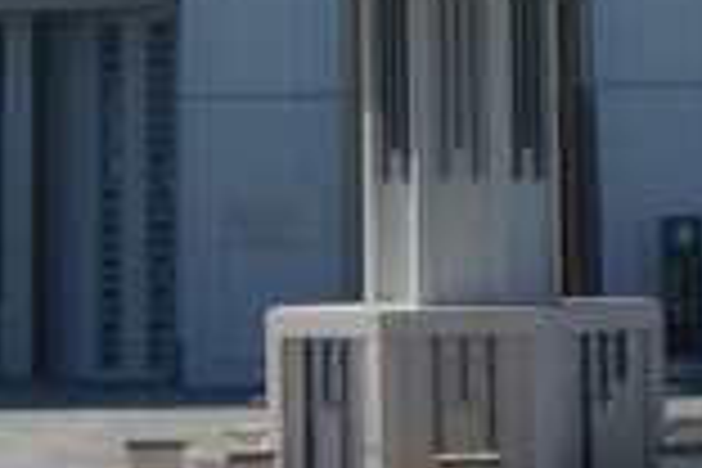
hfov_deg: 13.3
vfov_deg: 8.3
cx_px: 464
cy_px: -554
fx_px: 3003
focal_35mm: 154
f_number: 10
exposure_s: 1/200
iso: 100
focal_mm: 20
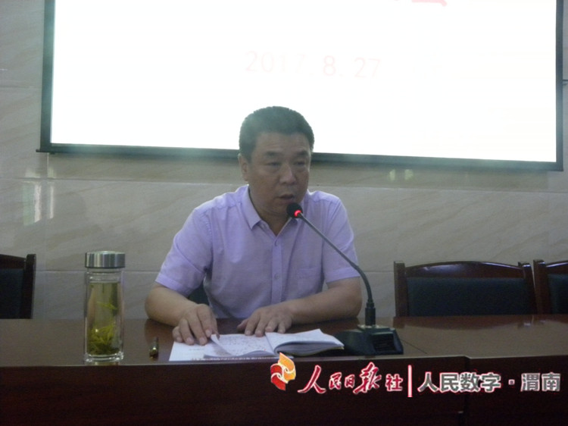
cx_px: 284
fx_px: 541
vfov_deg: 42.9
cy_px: 213
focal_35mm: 33
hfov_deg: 55.4
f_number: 4.5
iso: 400
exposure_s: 1/16
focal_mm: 5.9
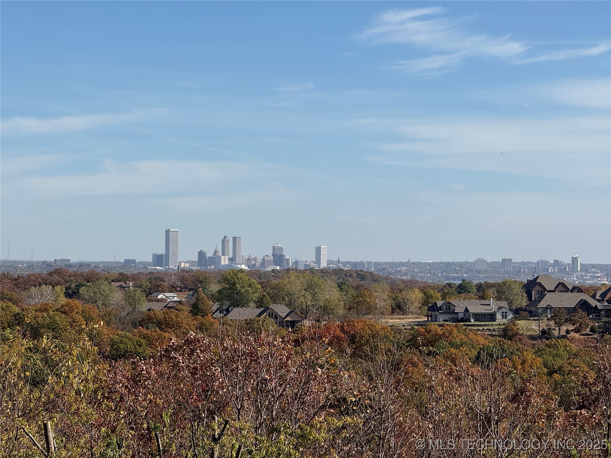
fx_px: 2118
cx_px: 306
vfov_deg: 12.3
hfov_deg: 16.4
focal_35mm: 120
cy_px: 229
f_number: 2.8
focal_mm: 15.66
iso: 50
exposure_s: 1/2439
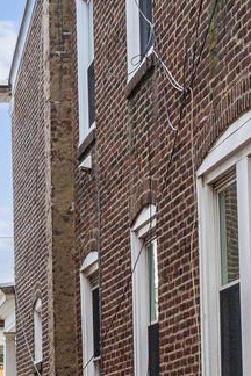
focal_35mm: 120
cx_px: -710
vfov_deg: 17.0
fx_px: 1255
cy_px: 120
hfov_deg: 7.9
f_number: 11
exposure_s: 1/40
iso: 640
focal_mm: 19
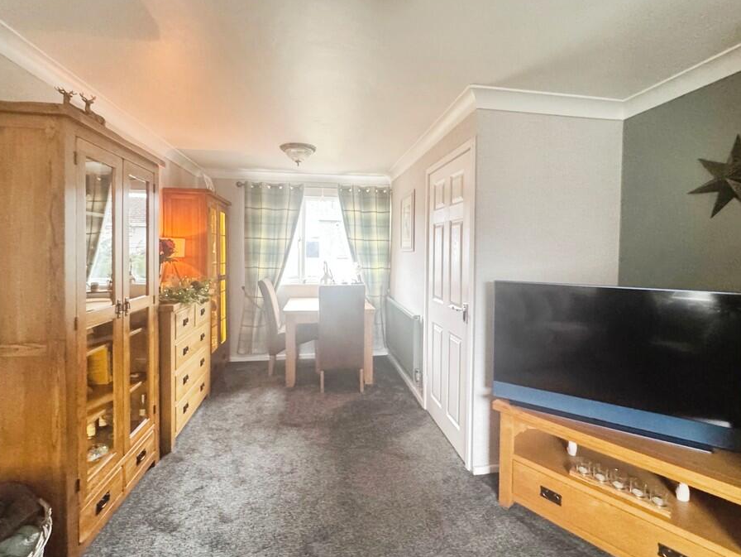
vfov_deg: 78.2
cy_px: 282
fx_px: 343
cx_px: 364
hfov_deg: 94.5
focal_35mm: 16
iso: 640
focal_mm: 2.22
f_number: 2.2
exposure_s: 1/50
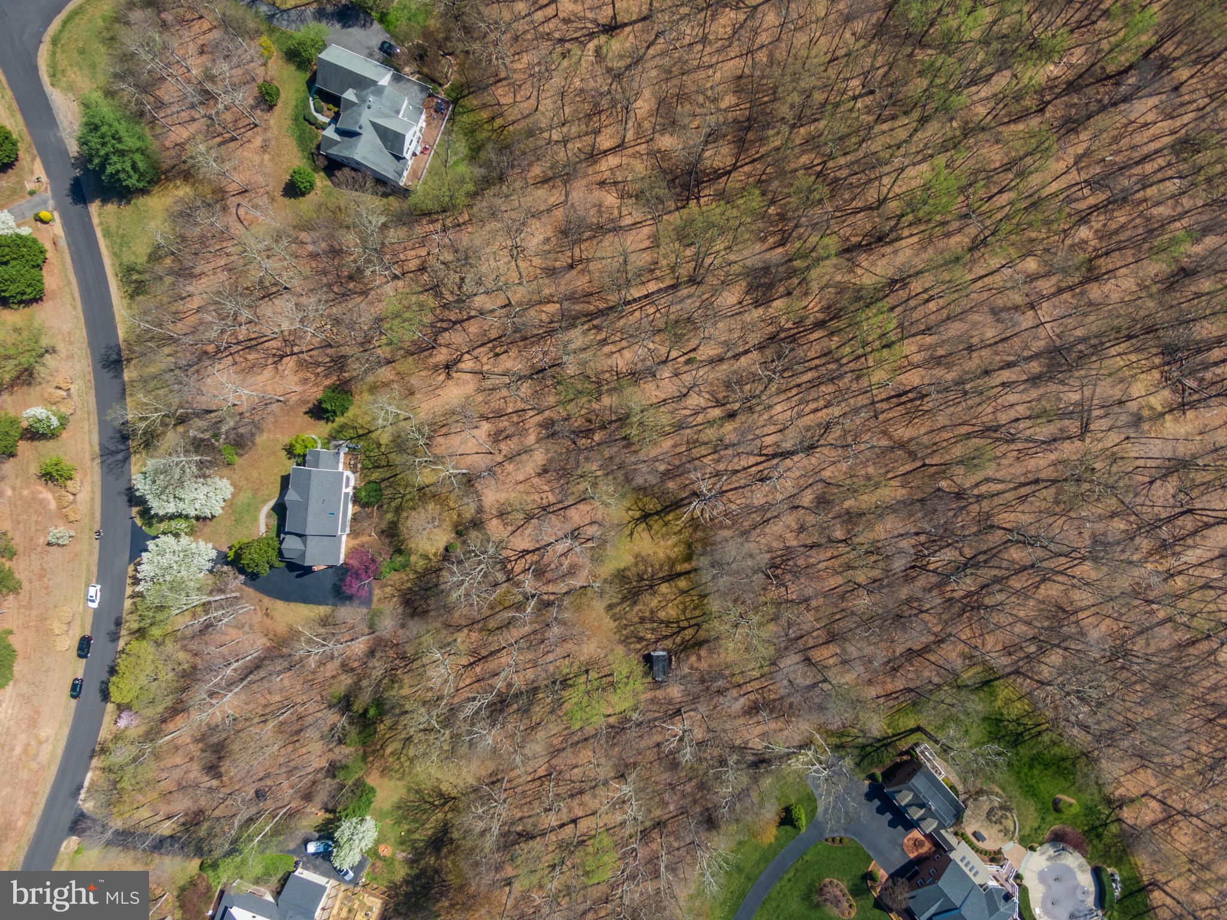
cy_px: 460
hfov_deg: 71.6
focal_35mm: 24
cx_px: 614
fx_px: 851
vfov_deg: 56.8
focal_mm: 4.39
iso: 100
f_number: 2.8
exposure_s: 1/1600
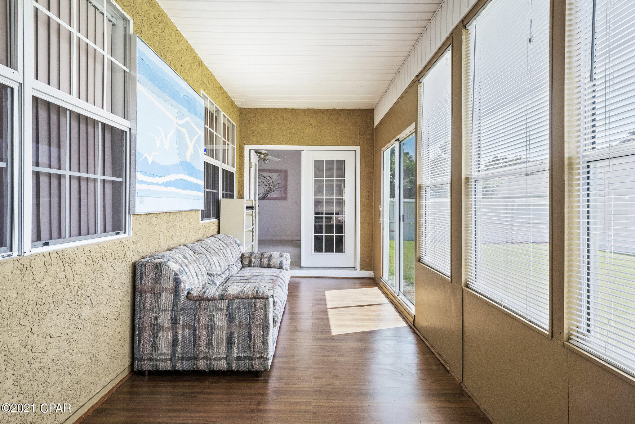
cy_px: 212
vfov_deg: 61.9
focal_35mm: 20
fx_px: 353
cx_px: 318
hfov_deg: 84.0
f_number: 9
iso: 800
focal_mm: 20
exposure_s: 1/100
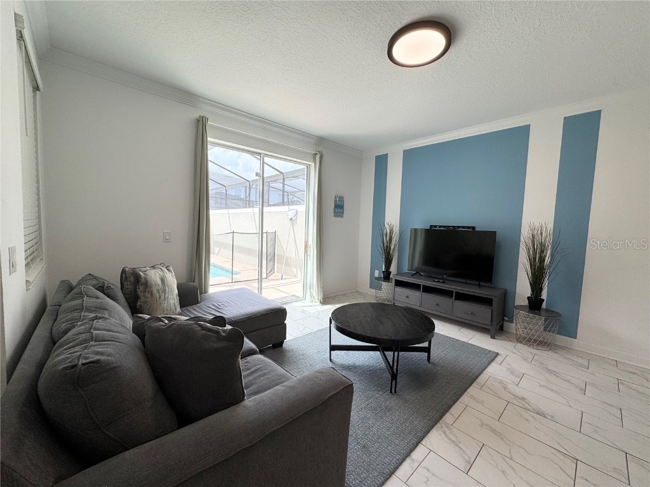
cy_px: 244
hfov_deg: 102.1
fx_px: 263
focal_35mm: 14
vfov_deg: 85.7
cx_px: 325
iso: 40
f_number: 2.2
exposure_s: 1/173
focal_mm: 2.22
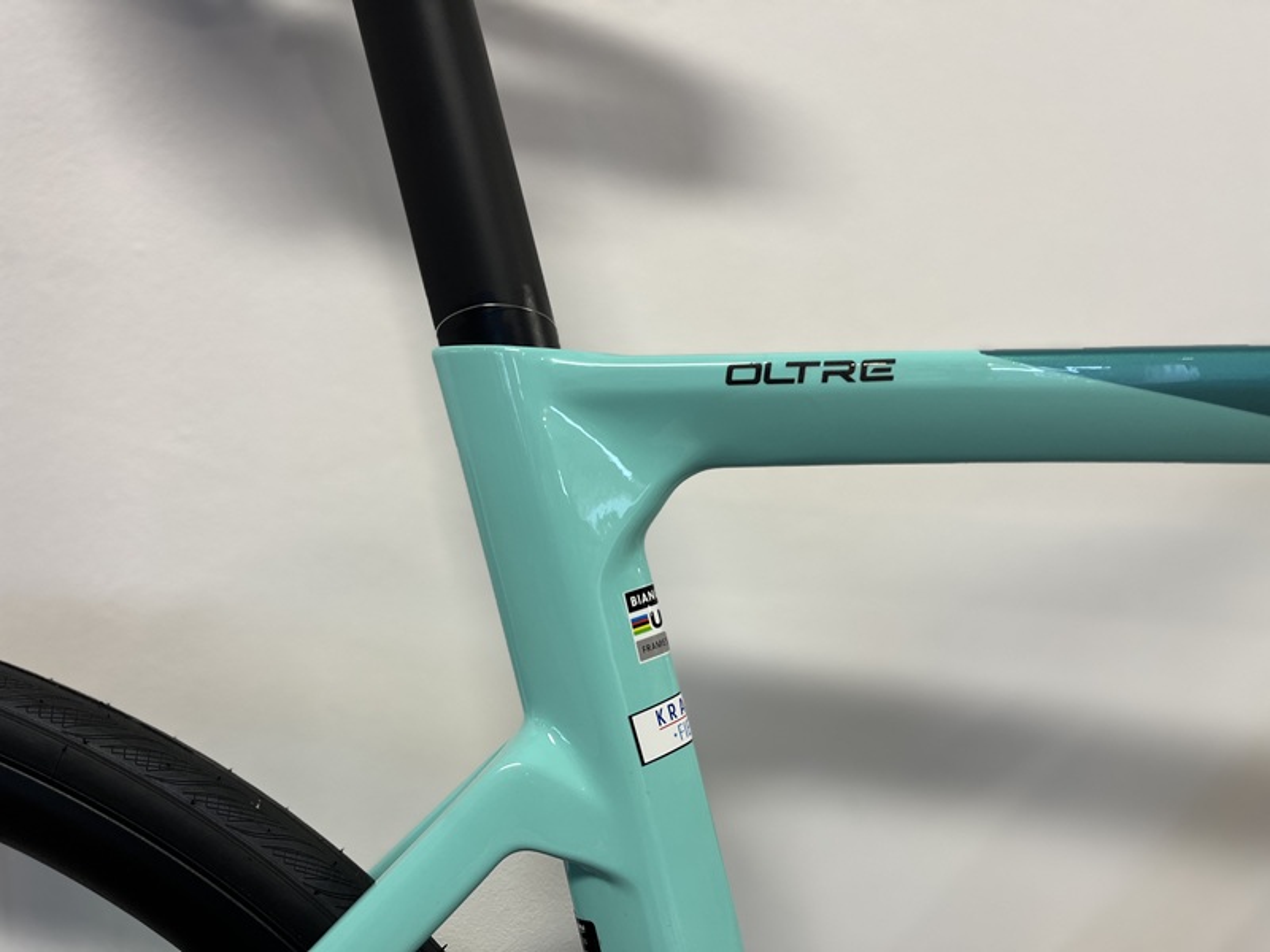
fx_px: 954
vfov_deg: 53.1
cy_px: 476
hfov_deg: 67.3
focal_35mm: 26
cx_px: 635
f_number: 1.6
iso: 100
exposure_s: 1/50
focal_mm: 5.1
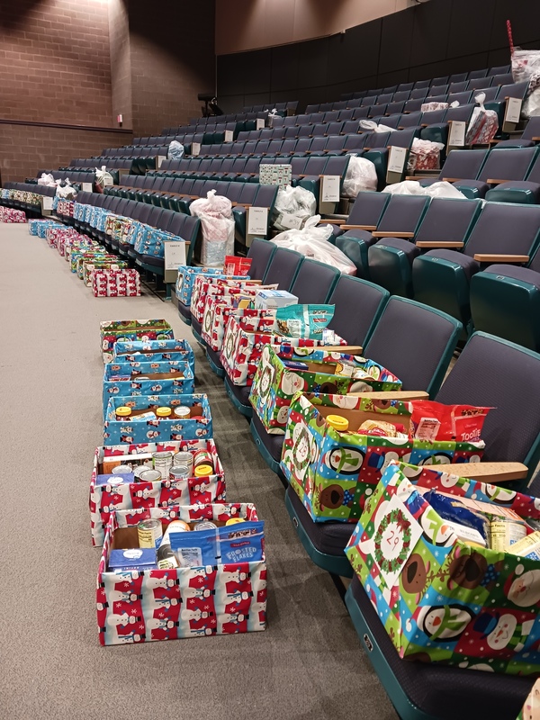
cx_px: 270
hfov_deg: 51.4
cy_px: 360
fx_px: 562
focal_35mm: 27
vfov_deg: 65.3
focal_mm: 4
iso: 400
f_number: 1.8
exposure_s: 1/24
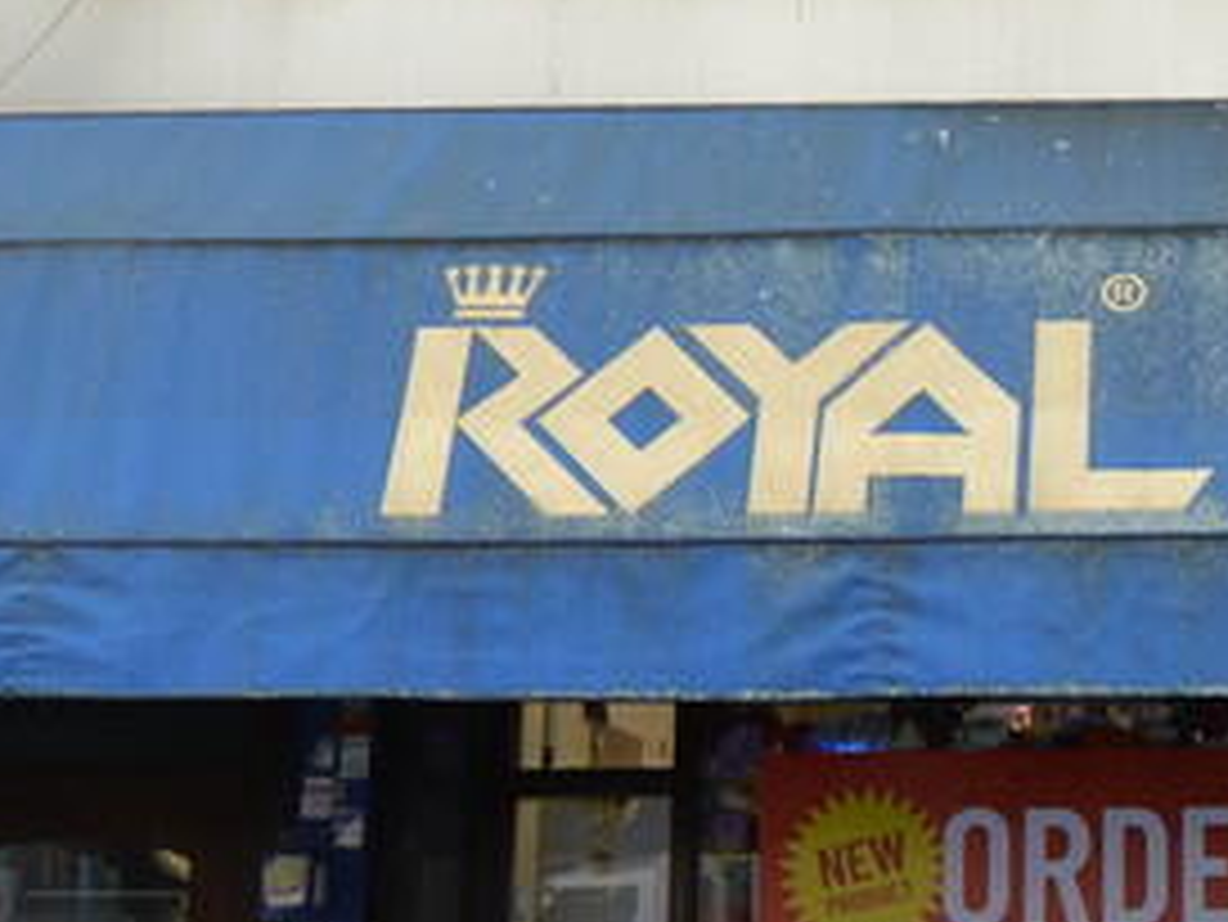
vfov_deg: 26.9
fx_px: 1916
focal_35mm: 54
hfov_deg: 32.5
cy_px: 618
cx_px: 1250
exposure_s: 1/125
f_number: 5.6
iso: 400
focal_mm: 10
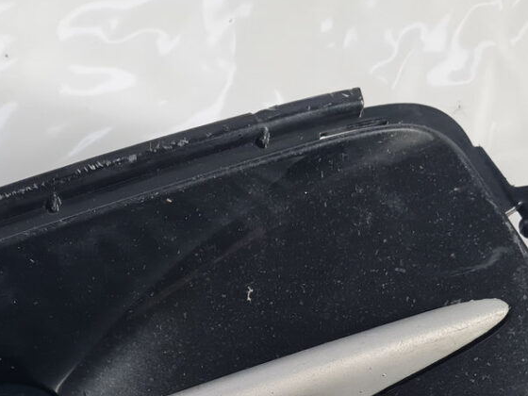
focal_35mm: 65
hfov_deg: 29.7
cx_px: 188
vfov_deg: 21.0
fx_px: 991
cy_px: 476
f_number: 1.8
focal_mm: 5.4
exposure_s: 1/100
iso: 250
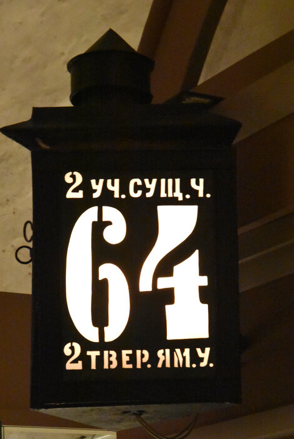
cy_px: 222
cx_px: 147
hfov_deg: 10.8
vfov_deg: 16.1
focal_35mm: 128
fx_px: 1560
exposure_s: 1/25
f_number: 5.3
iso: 12800
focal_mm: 75
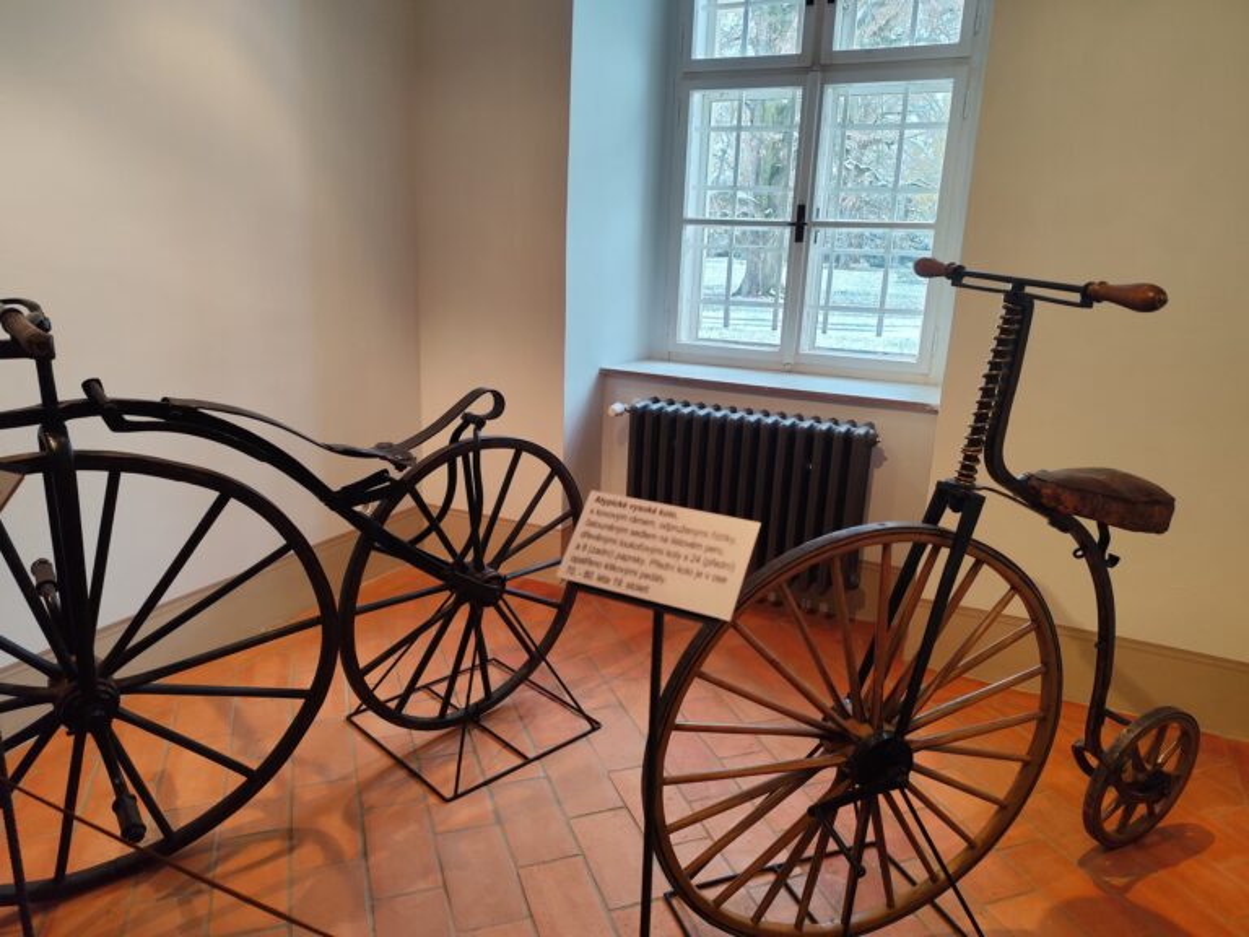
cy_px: 468
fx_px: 830
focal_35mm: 23
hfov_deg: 73.9
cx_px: 624
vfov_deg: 58.9
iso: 200
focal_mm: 6.19
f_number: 1.65
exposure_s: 1/100
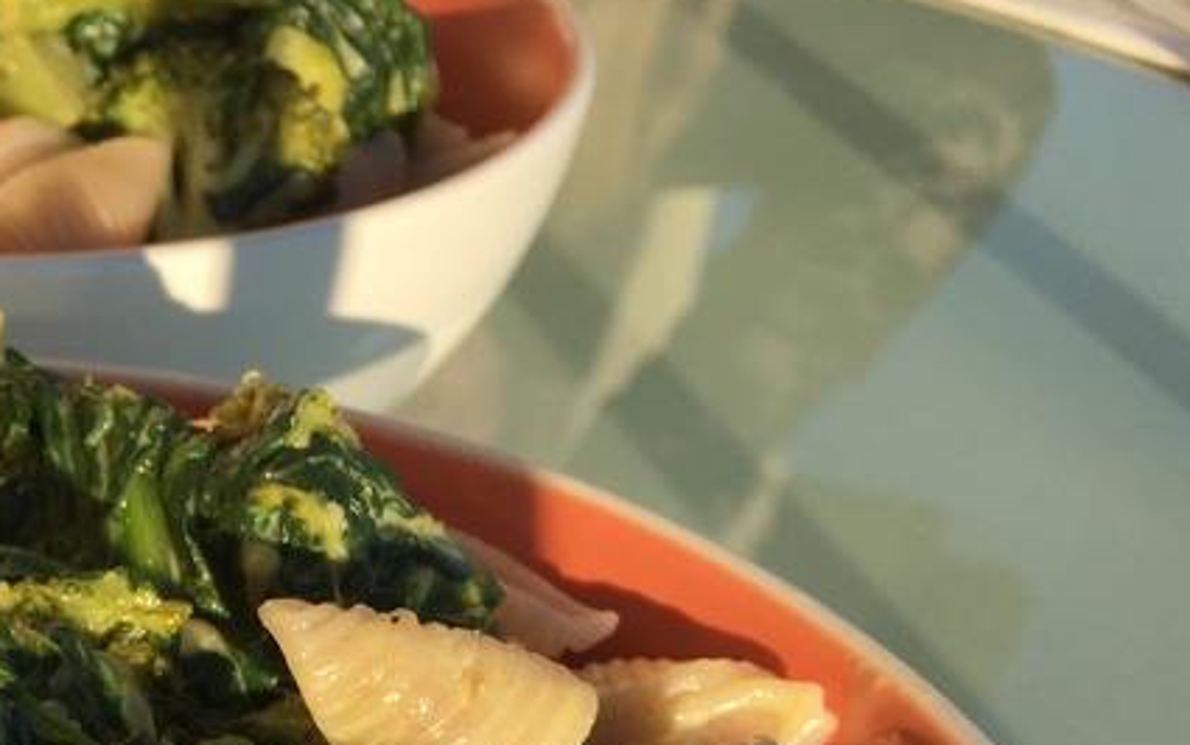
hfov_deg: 25.8
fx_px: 2401
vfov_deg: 16.4
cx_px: -120
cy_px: 1056
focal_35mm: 74
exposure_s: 1/950
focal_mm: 4.15
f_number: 2.2
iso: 25
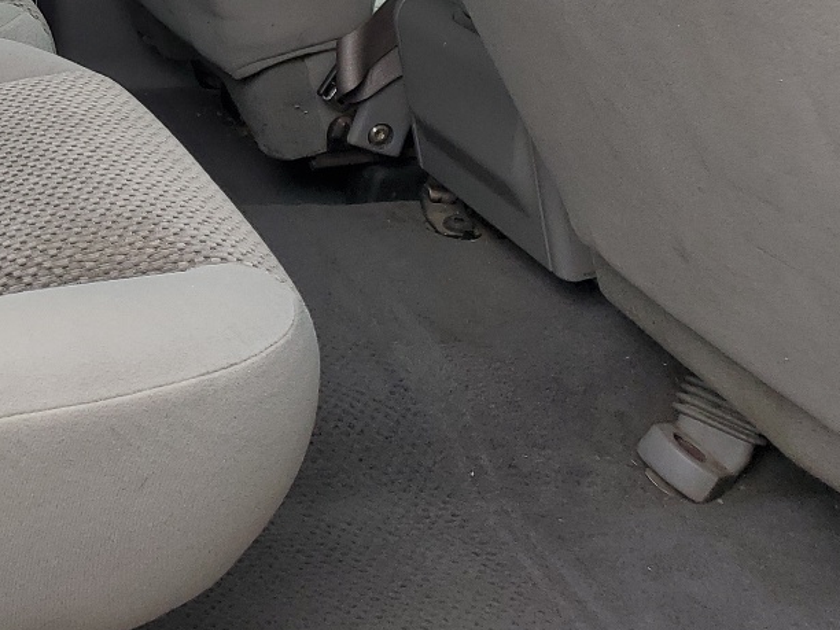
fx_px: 1650
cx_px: -210
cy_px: -143
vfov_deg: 20.1
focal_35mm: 68
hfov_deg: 25.2
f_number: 1.5
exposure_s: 1/208
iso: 50
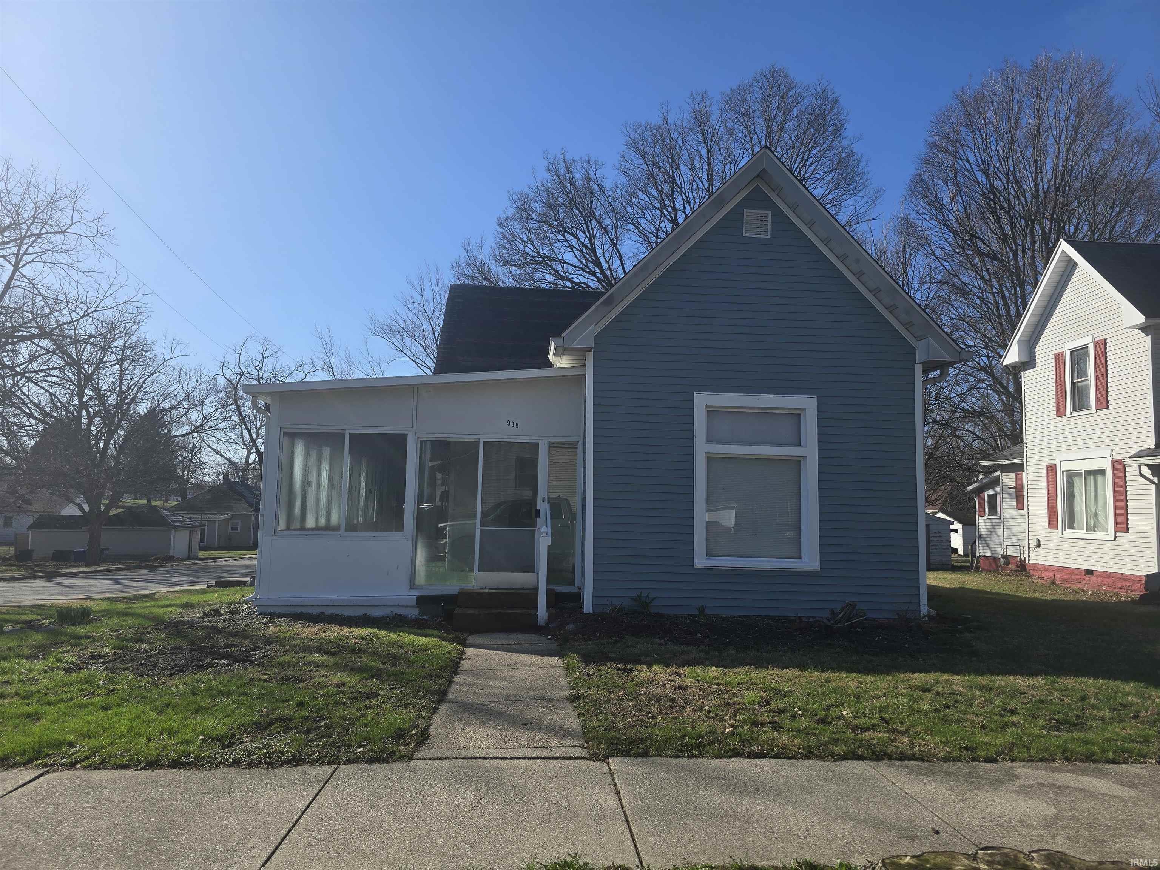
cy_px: 435
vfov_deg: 58.9
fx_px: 771
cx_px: 580
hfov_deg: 73.9
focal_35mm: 23
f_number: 1.7
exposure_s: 1/852
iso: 12
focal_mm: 6.3
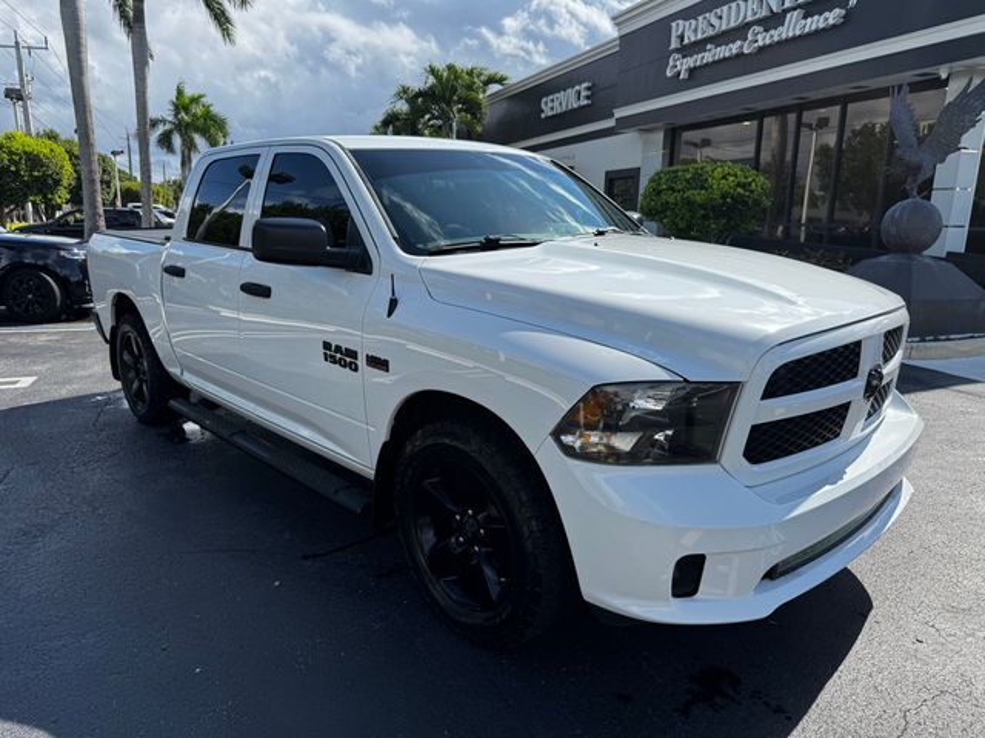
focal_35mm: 24
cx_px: 492
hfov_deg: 71.6
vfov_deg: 56.8
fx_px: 683
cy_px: 369
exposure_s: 1/3802
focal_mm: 6.76
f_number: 1.78
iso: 80
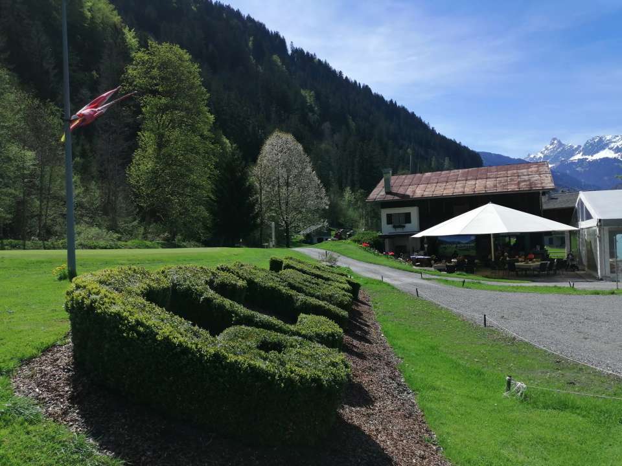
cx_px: 311
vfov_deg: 51.4
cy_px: 233
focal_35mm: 27
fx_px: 485
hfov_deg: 65.3
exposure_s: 1/1439
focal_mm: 3.88
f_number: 1.8
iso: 50
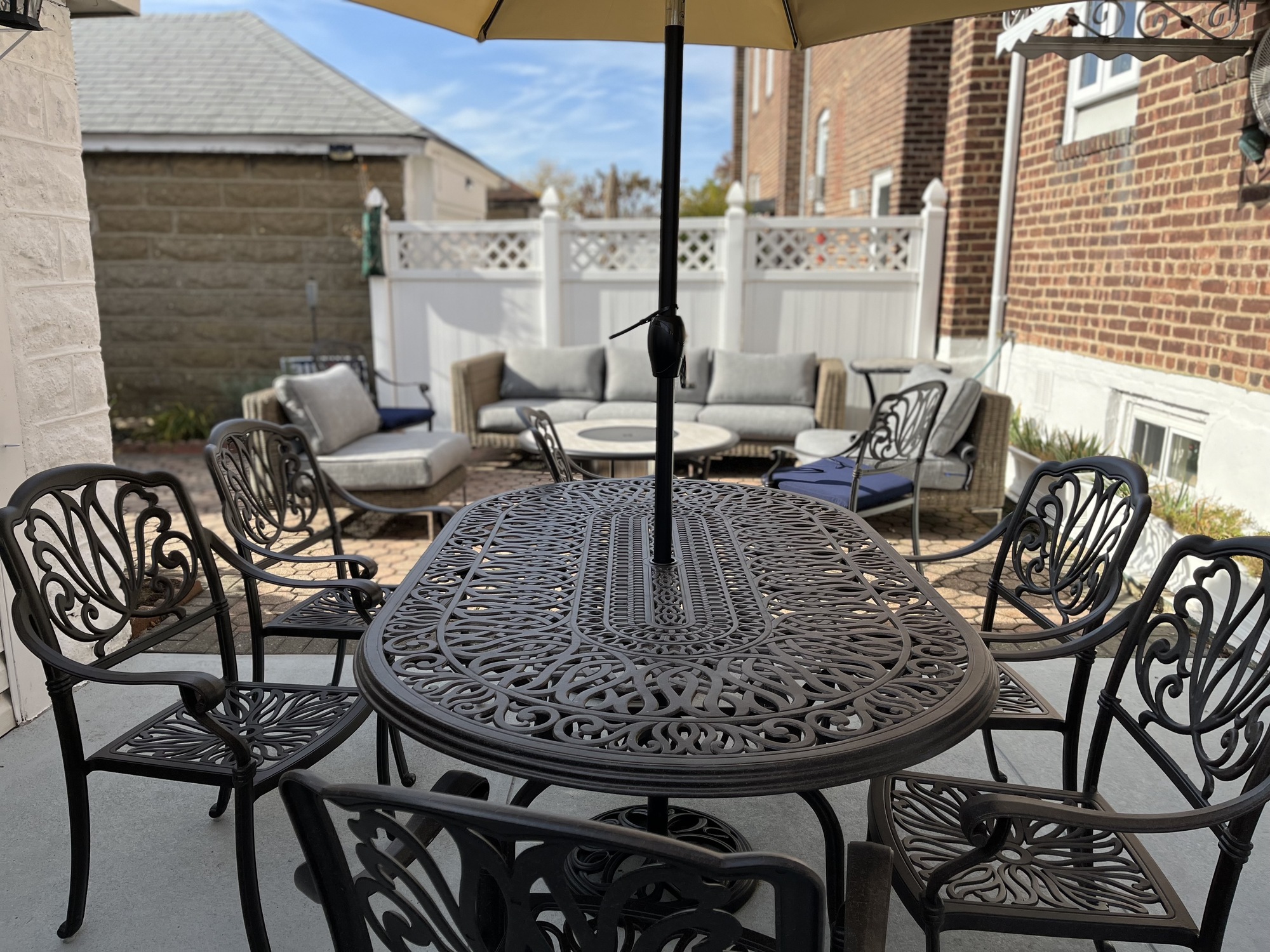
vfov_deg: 53.1
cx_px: 635
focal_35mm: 26
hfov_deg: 67.3
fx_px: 954
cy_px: 476
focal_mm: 5.1
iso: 50
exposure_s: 1/2463
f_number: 1.6
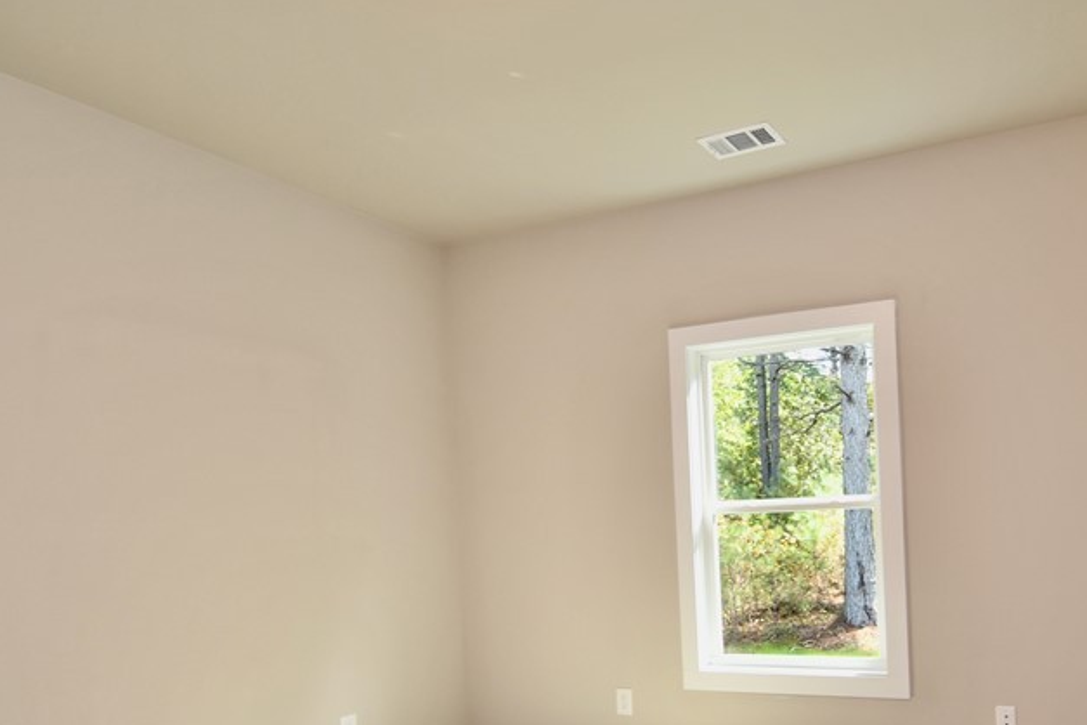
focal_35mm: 26
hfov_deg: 66.5
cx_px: 768
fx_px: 785
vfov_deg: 48.0
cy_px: 529
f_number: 4
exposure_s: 1/60
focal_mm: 10
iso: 250
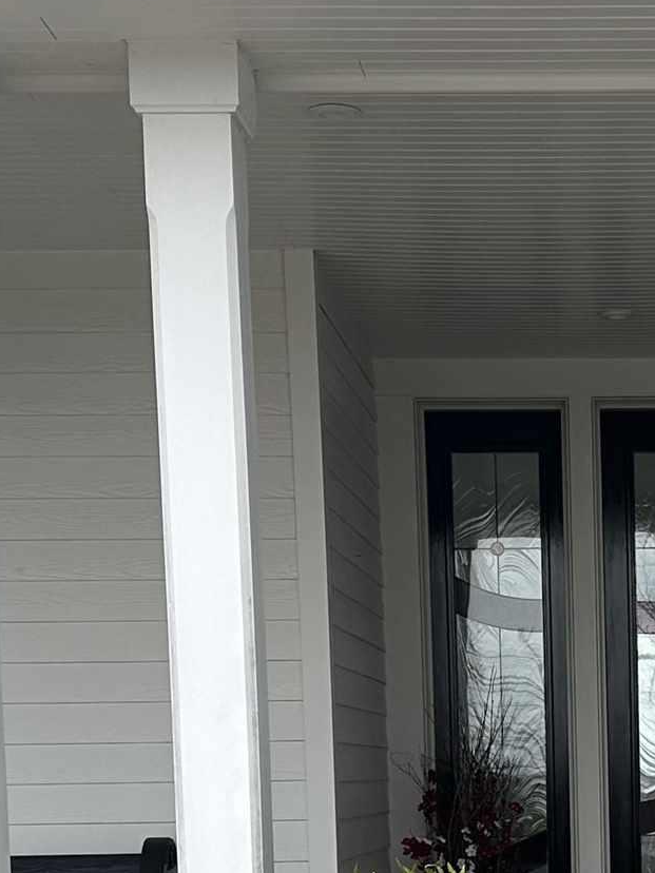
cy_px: 962
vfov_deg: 20.9
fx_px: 2245
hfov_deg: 16.1
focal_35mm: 89
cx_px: 715
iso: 80
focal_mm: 6.86
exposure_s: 1/1339
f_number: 1.78
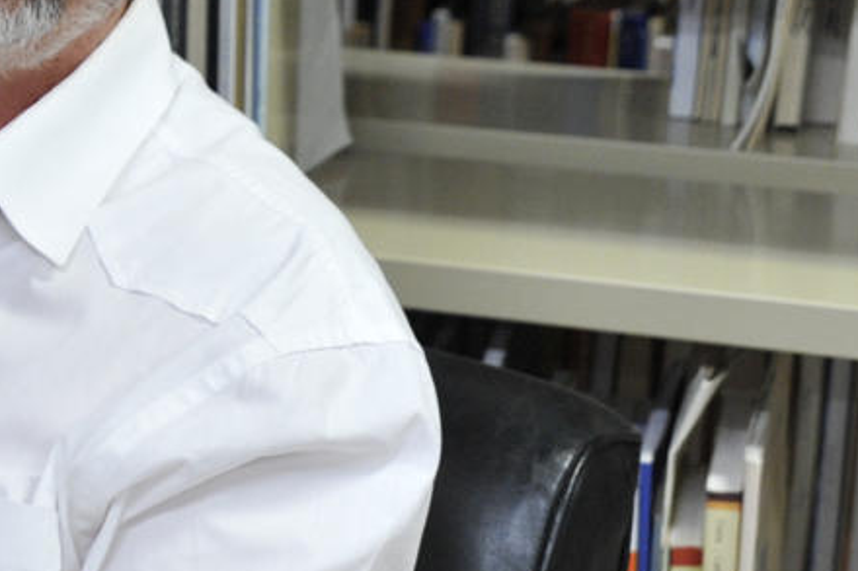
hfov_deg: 14.1
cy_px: 147
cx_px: -620
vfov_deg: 10.4
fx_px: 3121
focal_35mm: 131
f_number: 4.5
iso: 1600
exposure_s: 1/125
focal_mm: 32
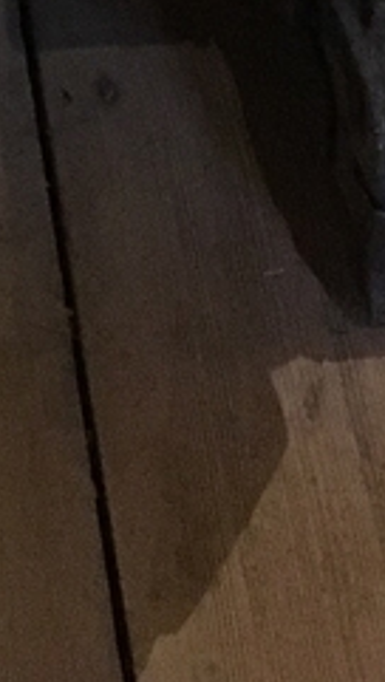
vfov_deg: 11.8
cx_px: -102
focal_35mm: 157
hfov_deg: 7.7
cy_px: -818
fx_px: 2842
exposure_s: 1/17
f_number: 2.2
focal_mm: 4.15
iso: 400
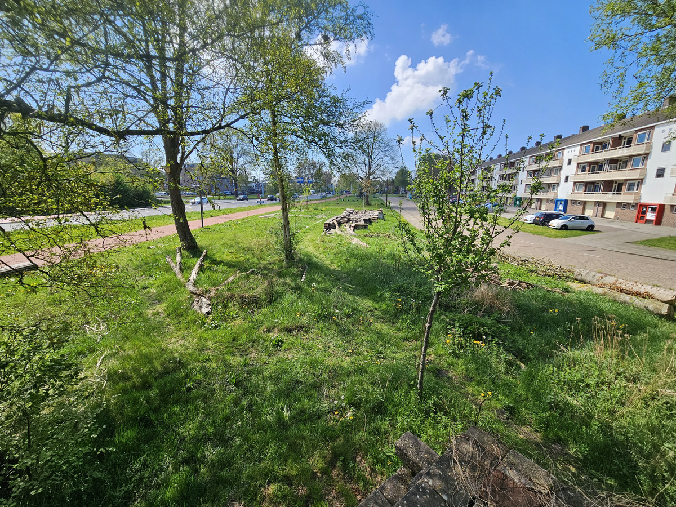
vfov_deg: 89.9
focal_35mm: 13
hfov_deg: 106.2
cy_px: 254
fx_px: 254
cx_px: 338
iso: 50
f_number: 2.2
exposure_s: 1/1433
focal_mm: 2.2
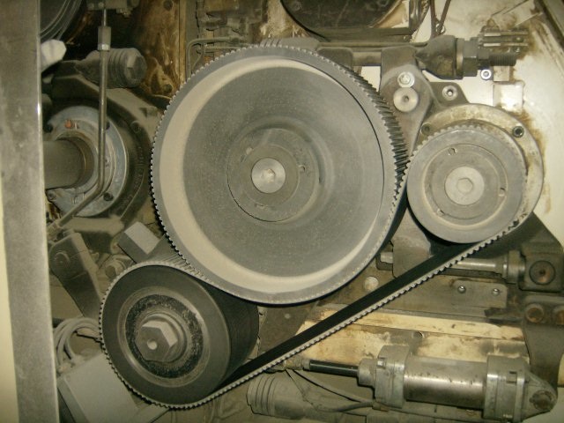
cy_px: 212
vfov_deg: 39.7
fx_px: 587
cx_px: 282
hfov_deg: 51.4
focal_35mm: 36
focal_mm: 6
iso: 200
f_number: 2.8
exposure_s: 1/60
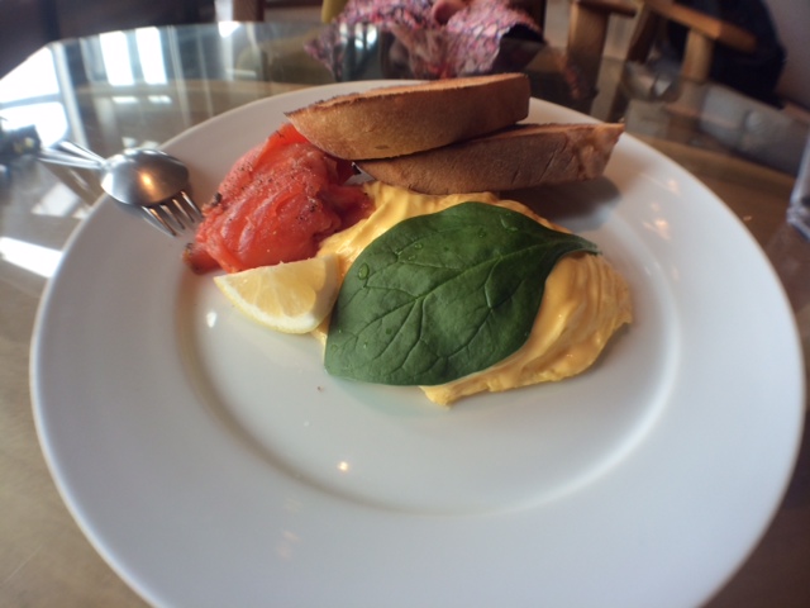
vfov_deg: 46.8
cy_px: 304
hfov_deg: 60.0
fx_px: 702
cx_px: 405
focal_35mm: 30
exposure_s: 1/120
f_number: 2.2
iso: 50
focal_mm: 4.12
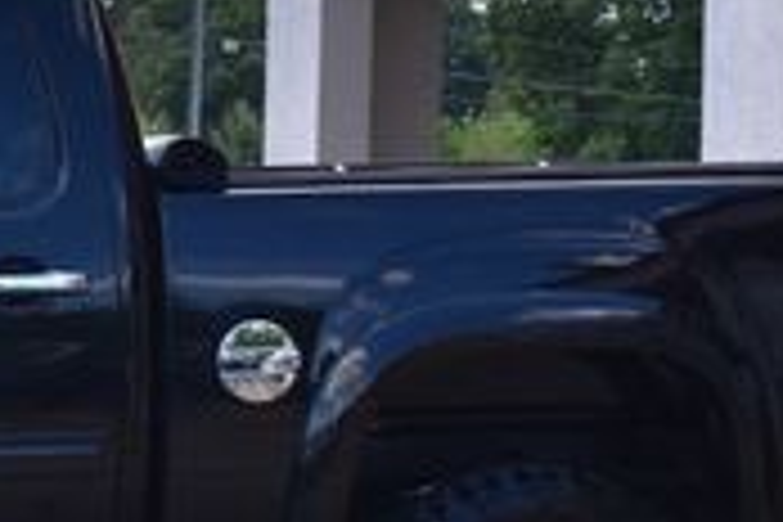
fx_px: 3849
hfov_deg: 11.4
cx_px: -198
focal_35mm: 177
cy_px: 189
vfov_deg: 7.8
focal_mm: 32
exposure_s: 1/320
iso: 400
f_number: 10
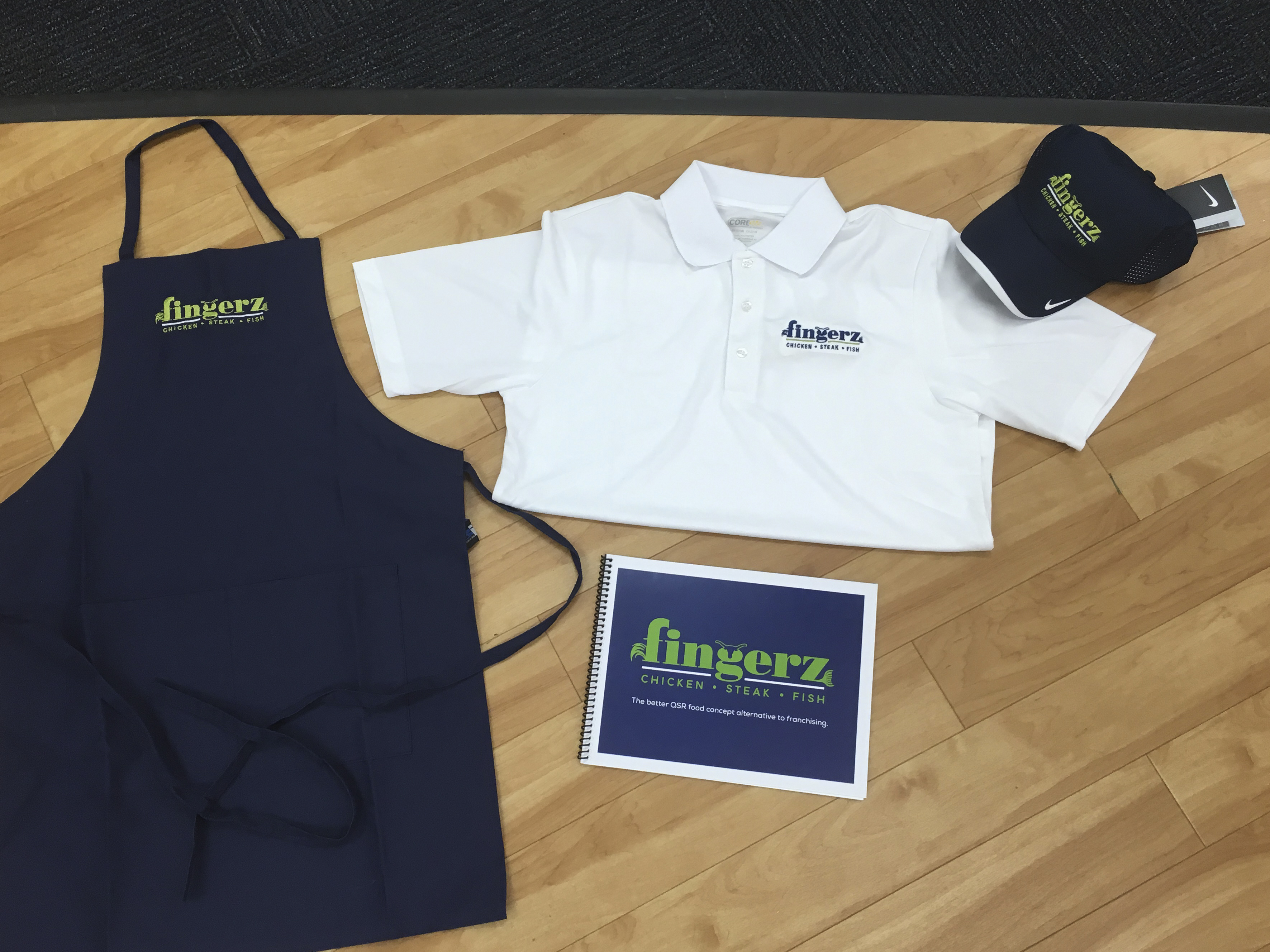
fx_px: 1211
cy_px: 534
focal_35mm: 33
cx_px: 568
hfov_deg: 55.2
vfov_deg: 42.9
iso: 25
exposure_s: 1/40
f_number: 2.2
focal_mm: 4.15
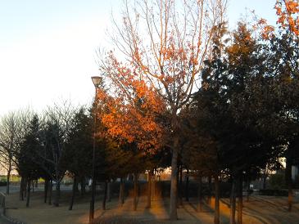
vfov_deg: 18.7
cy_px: 112
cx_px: 150
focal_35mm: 79
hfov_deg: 24.7
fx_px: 683
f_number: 5.1
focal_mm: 14.3
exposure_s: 1/310
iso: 400
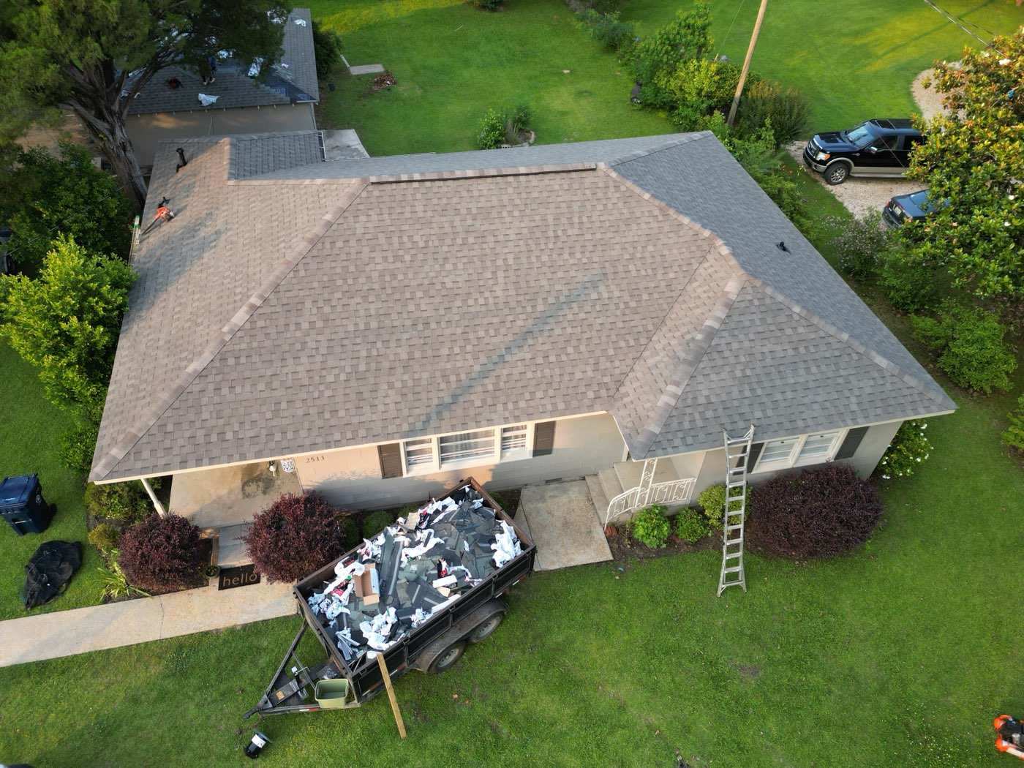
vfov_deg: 56.8
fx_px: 710
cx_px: 512
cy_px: 384
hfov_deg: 71.6
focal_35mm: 24
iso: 100
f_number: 1.7
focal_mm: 6.72
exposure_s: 1/200
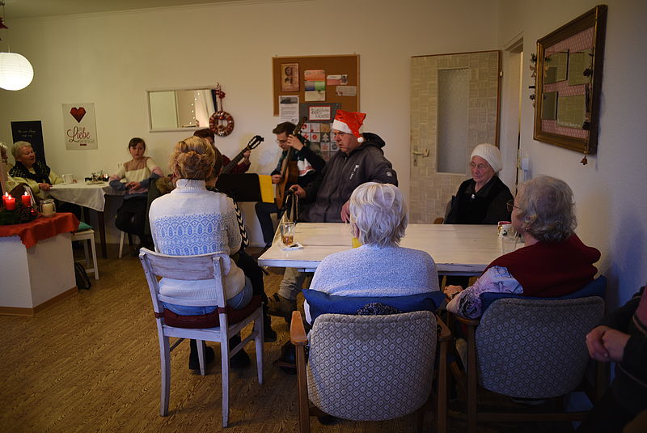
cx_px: 324
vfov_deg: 46.5
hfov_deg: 65.4
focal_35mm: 28
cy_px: 216
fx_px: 504
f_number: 2.8
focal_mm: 28
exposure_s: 1/30
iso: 400
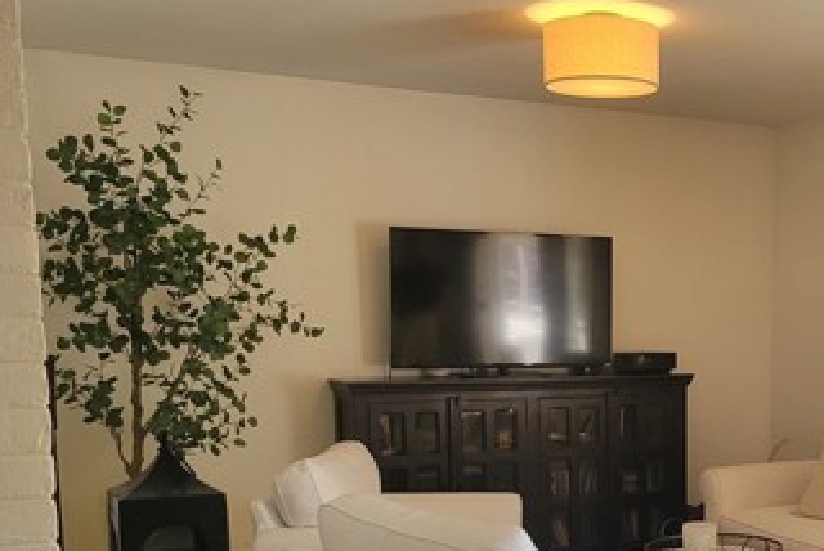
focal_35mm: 54
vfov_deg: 24.5
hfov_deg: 35.0
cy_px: 474
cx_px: 721
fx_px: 1237
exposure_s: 1/120
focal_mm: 5.4
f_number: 1.8
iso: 320
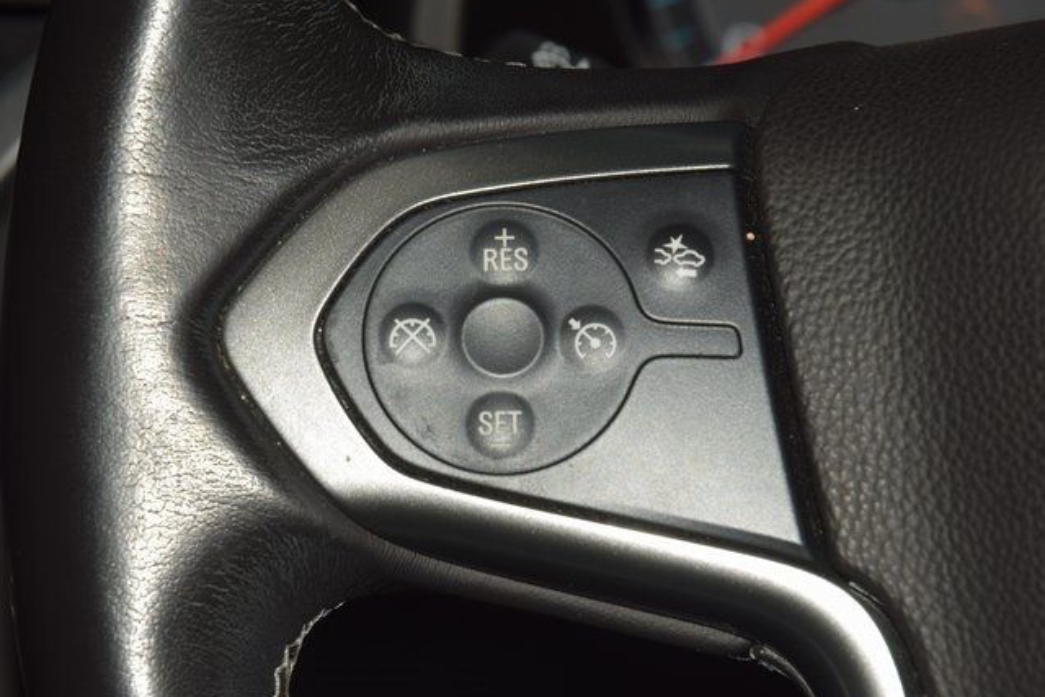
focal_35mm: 168
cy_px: 360
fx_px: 4877
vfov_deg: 8.2
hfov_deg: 12.2
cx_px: 485
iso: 100
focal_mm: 70
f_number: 8
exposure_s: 1/125
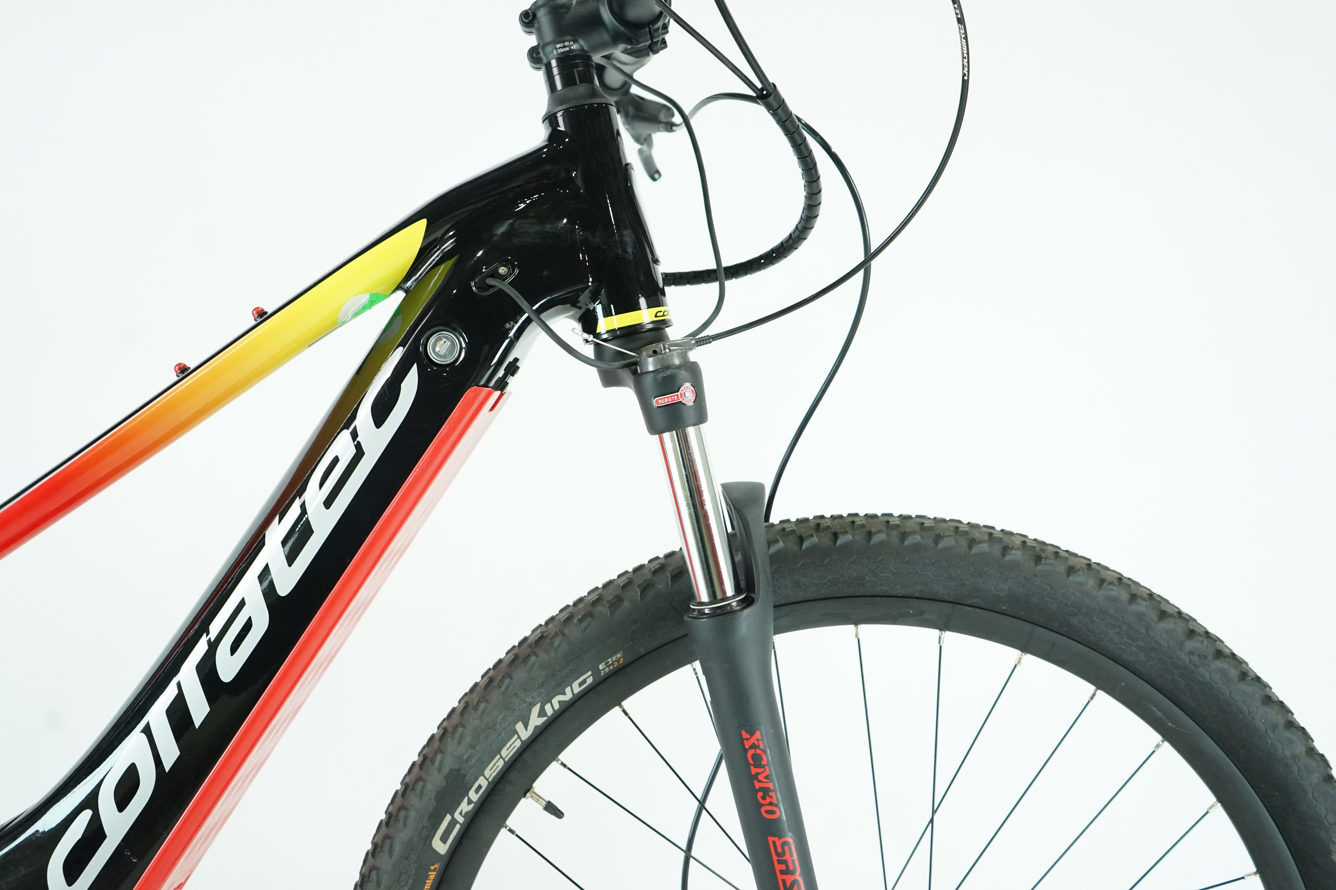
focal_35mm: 29
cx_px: 668
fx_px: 1076
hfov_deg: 63.7
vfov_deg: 45.0
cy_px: 445
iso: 2500
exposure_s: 1/200
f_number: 5
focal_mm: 29
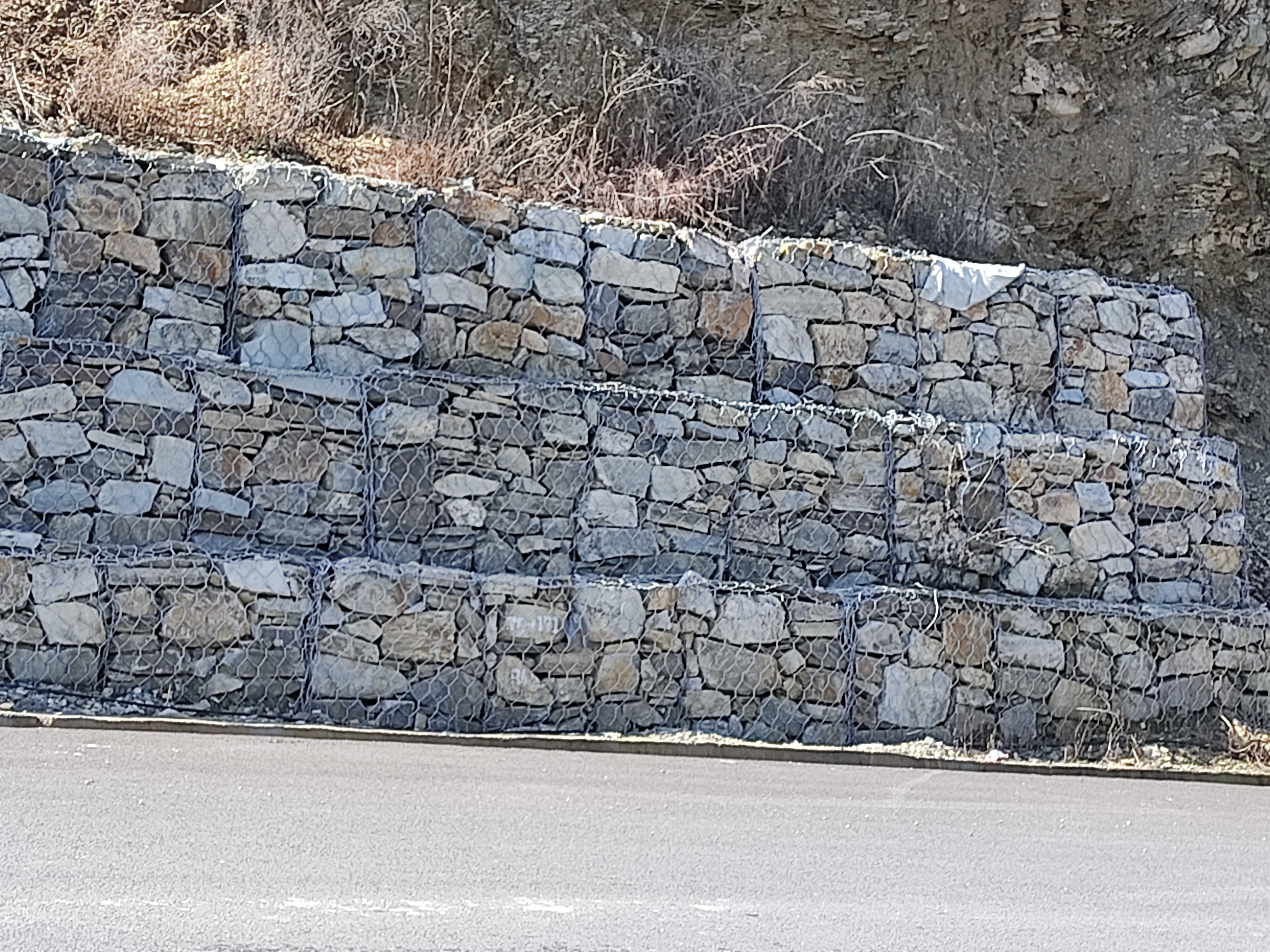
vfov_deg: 48.2
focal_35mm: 29
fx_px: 1064
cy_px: 503
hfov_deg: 61.5
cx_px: 697
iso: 100
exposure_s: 1/250
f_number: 1.79
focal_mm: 4.74
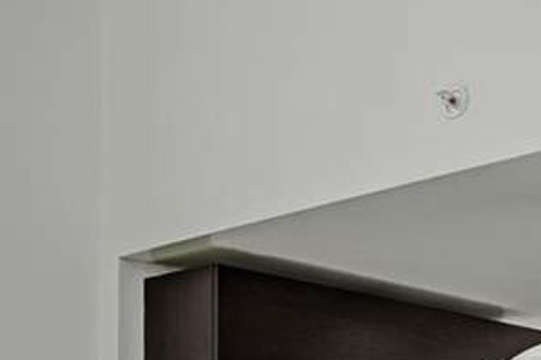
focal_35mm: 73
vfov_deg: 16.9
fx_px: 1096
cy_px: 534
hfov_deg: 27.1
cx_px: 452
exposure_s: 1/200
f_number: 5
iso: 100
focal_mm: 17
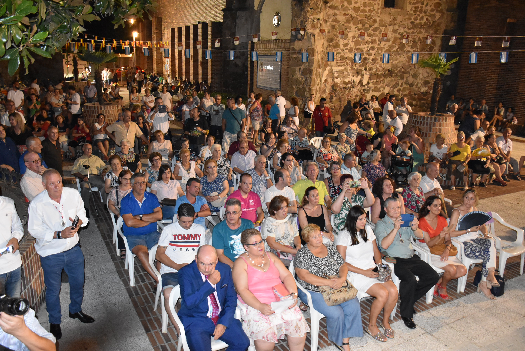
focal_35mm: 30
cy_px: 176
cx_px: 262
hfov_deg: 61.9
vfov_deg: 43.7
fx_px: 438
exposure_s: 1/60
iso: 3600
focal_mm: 20
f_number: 3.5
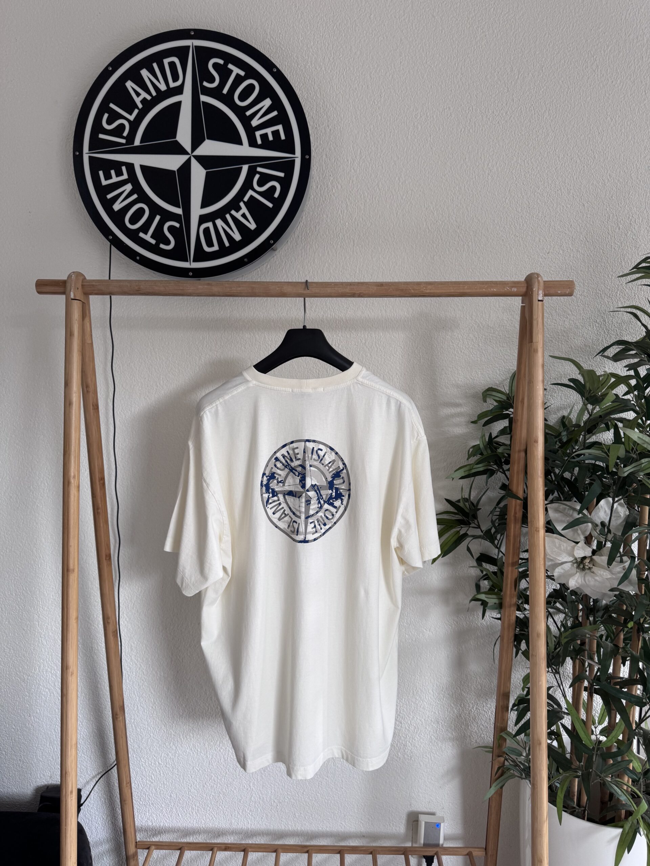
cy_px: 433
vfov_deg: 71.6
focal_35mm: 24
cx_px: 325
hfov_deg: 56.8
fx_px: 601
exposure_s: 1/50
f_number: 1.78
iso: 125
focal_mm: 6.76
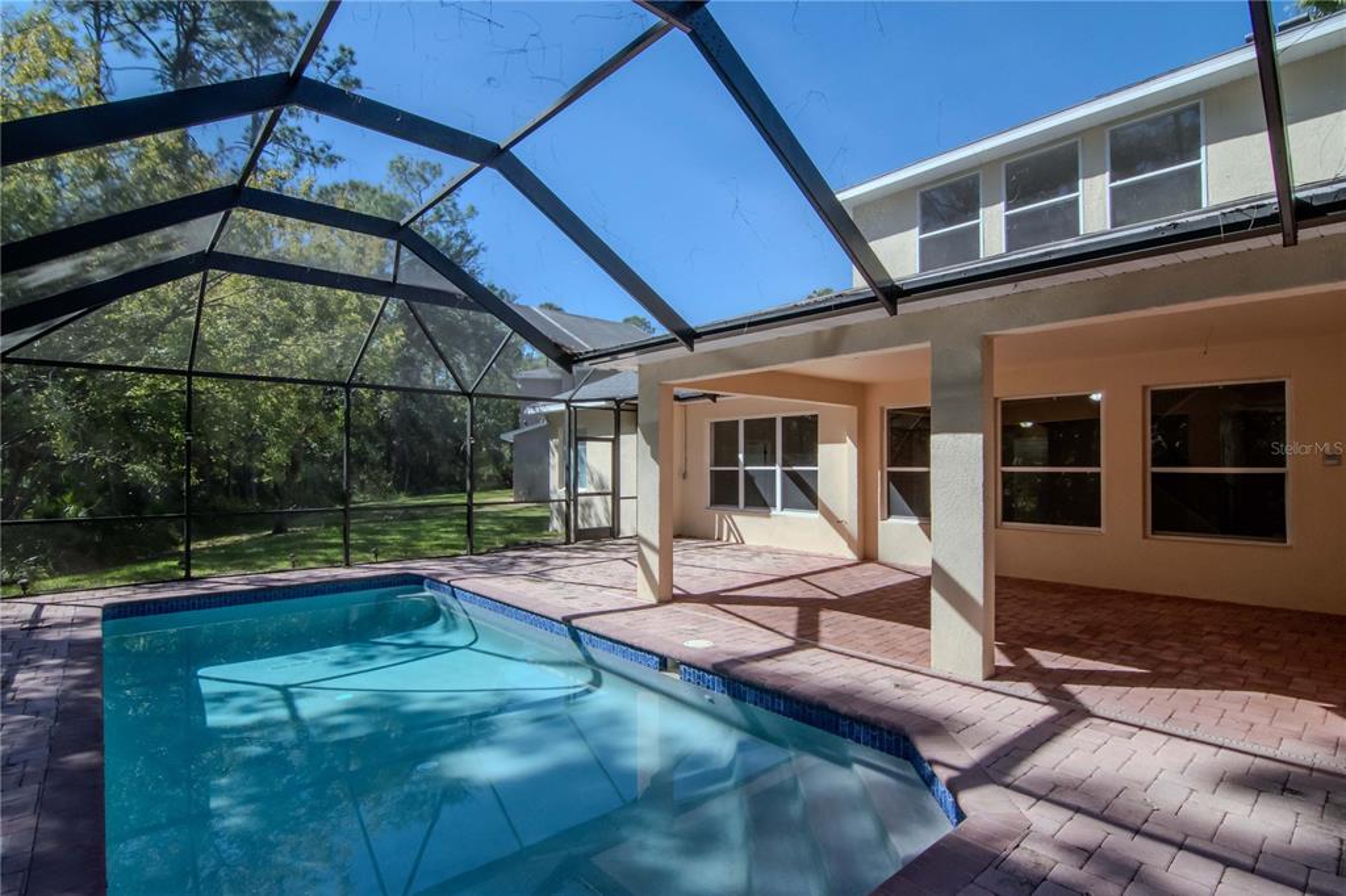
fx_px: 617
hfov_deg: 95.0
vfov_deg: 72.0
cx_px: 673
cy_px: 448
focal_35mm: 16
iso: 1250
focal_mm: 11
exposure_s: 1/250
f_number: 14
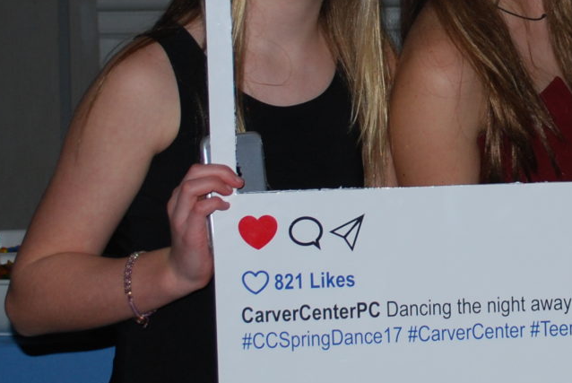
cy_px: -8
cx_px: 576
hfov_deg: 13.1
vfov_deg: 8.9
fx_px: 2450
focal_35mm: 154
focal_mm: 32
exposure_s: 1/60
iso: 200
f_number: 4.8
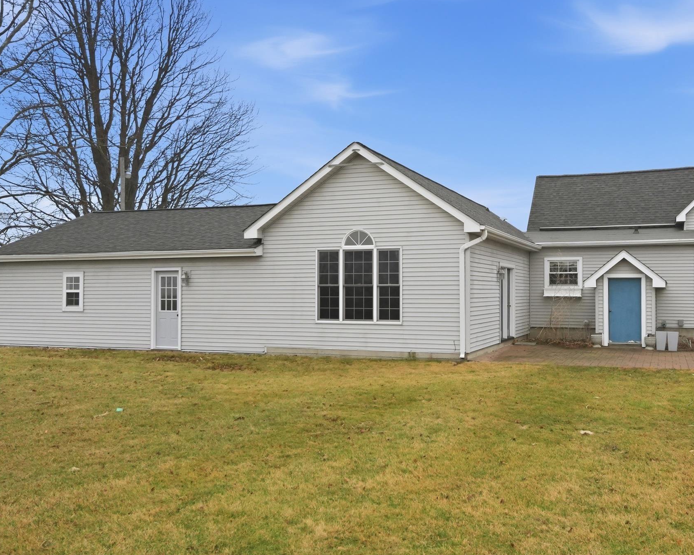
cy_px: 260
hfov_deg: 54.5
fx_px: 664
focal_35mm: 32
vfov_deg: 45.3
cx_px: 439
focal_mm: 15.5
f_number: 4
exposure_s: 1/4000
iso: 1000
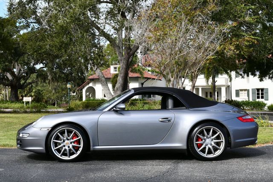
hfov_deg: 39.6
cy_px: 91
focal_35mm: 50
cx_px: 136
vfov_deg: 27.0
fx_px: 380
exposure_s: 1/250
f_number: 8
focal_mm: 25
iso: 110
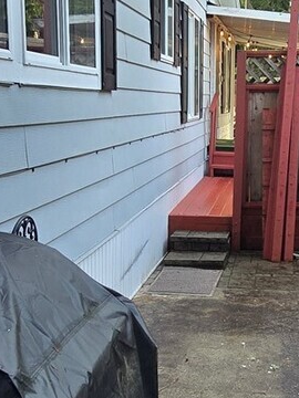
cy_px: 229
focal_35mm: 52
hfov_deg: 27.3
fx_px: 599
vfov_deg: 36.7
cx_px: 250
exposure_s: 1/120
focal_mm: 2.2
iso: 64
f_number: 2.2
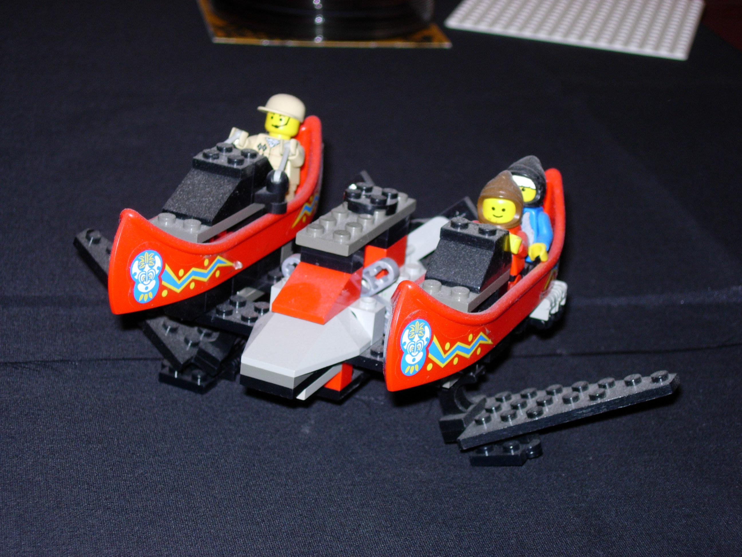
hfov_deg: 21.3
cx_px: 371
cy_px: 278
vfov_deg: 16.1
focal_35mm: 92
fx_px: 1972
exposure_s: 1/64
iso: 79
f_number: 4.3
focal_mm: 19.1
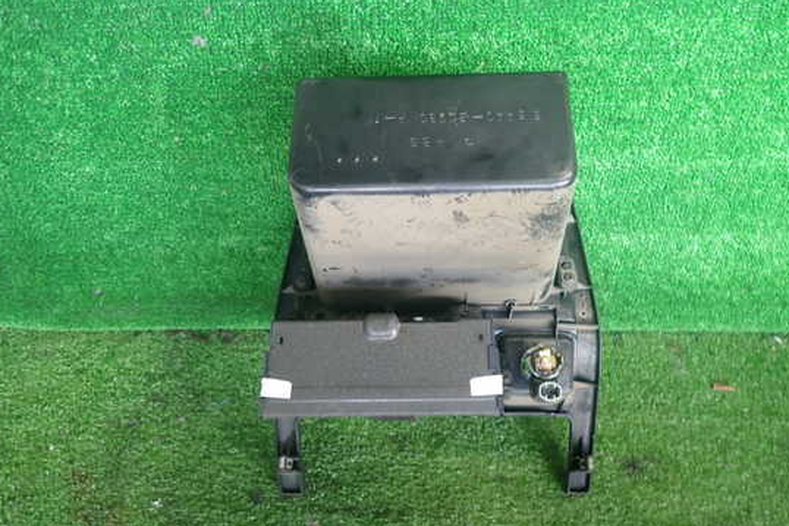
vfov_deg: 44.9
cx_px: 405
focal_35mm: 29
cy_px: 242
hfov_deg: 63.6
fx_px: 636
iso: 200
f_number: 2
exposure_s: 1/60
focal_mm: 4.5
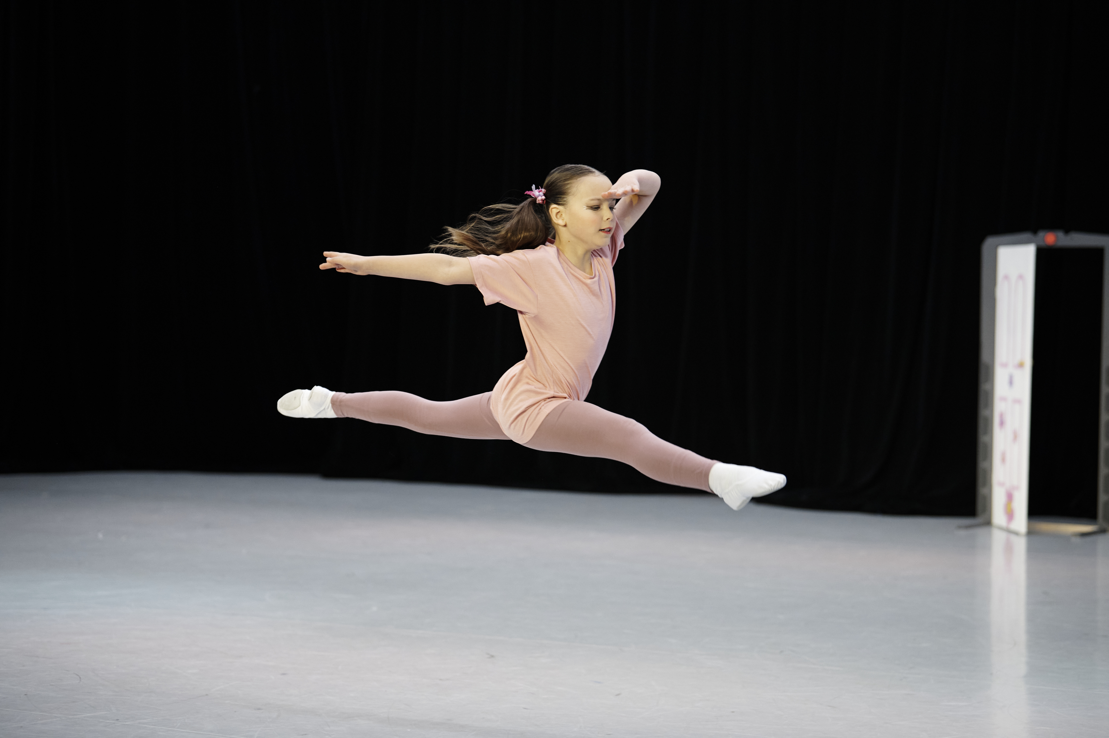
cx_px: 554
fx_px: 2524
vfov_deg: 16.6
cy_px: 369
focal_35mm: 82
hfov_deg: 24.8
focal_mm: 82
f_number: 2.8
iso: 4000
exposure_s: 1/640
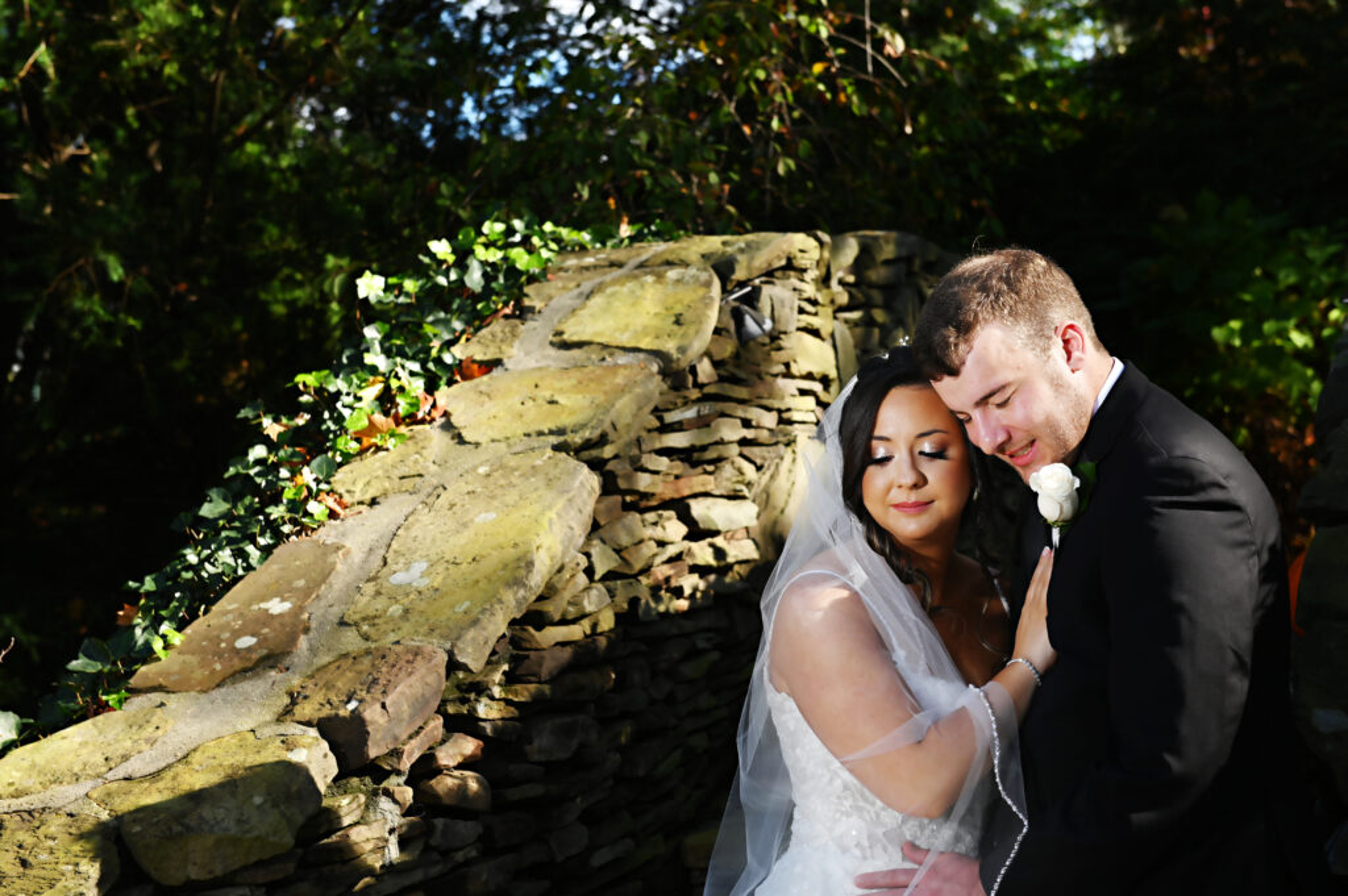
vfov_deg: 21.9
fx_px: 2320
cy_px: 448
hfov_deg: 32.4
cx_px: 674
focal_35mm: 62
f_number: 6.3
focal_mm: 62
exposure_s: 1/125
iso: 64
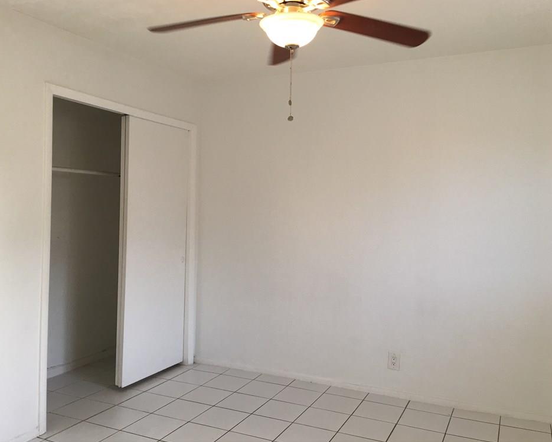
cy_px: 216
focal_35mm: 31
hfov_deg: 57.2
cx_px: 269
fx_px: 506
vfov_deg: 47.1
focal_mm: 4.15
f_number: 2.2
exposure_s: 1/30
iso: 25
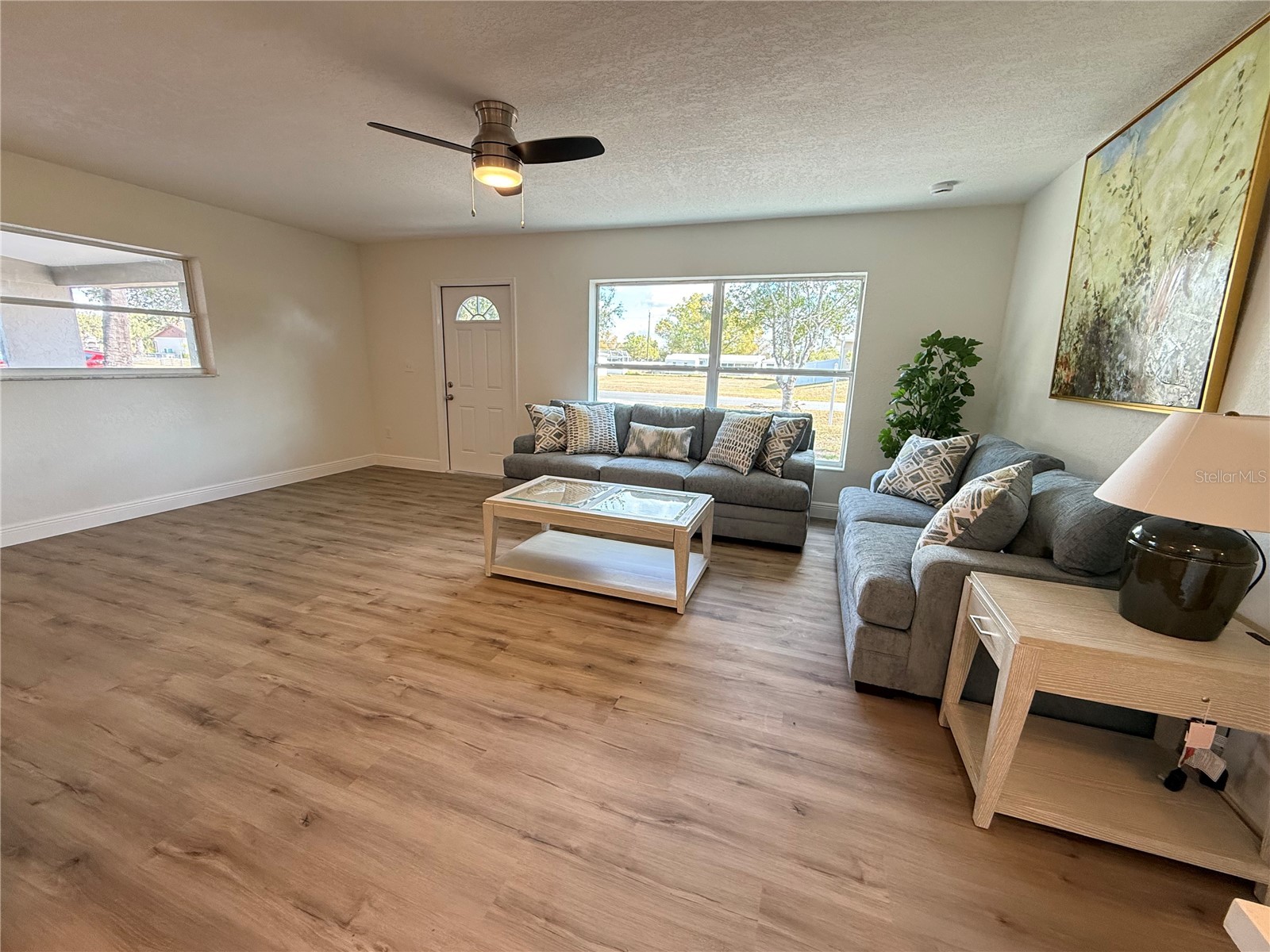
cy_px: 476
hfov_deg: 102.1
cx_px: 635
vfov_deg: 85.7
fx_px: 514
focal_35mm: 14
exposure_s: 1/120
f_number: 2.2
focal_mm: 2.22
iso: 200
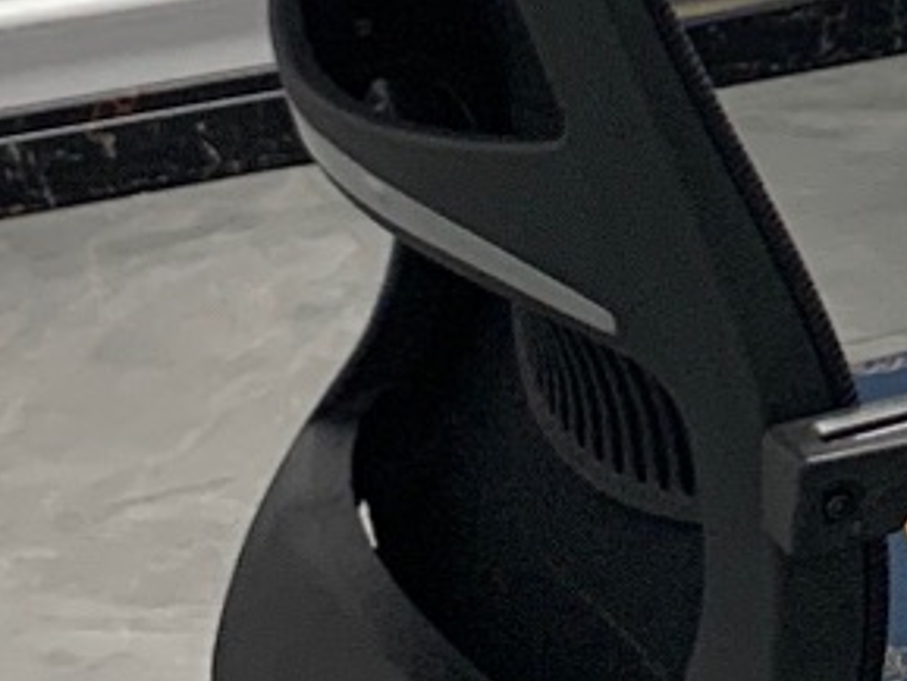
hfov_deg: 9.8
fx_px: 4718
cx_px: 2134
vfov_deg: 7.7
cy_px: -963
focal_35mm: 180
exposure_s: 1/100
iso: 80
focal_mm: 4.25
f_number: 1.8
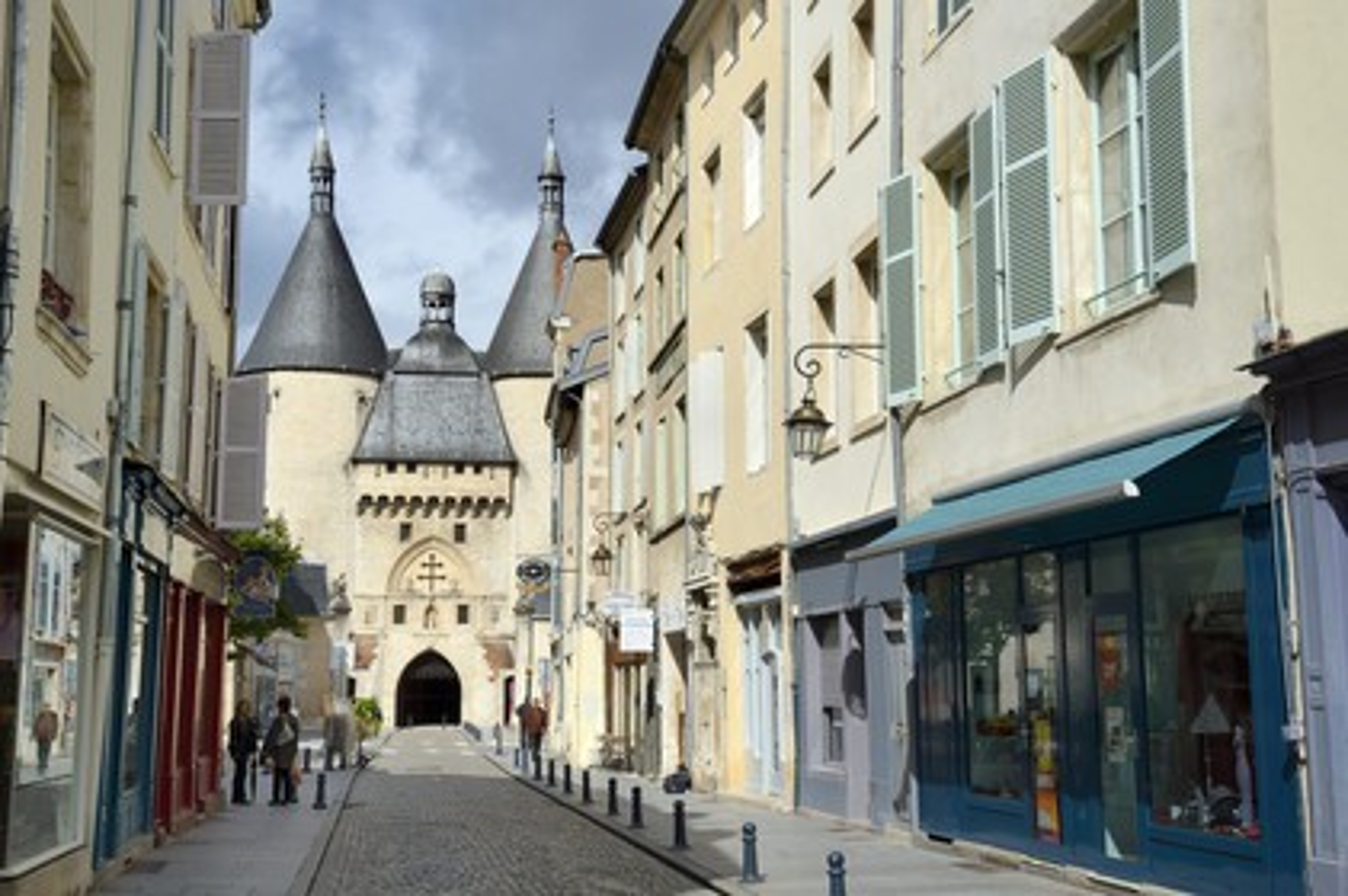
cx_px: 674
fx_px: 1684
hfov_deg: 43.6
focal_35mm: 45
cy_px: 448
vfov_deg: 29.8
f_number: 16
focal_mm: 45
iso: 200
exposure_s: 1/200
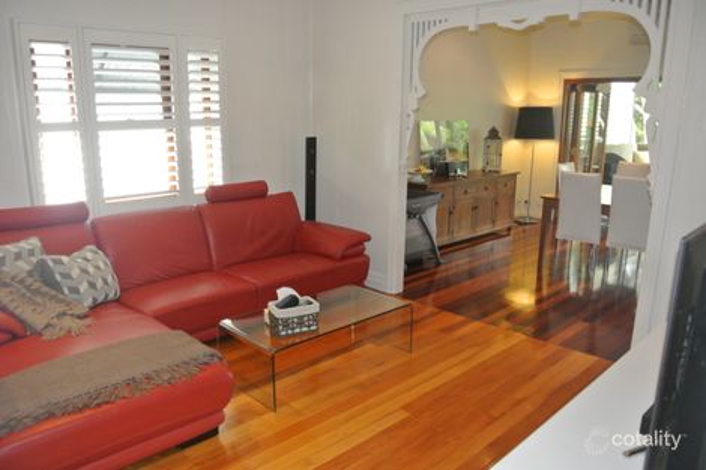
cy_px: 235
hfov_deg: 67.4
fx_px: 529
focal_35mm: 27
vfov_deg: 47.9
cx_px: 353
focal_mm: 10
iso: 800
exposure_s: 1/60
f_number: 3.5
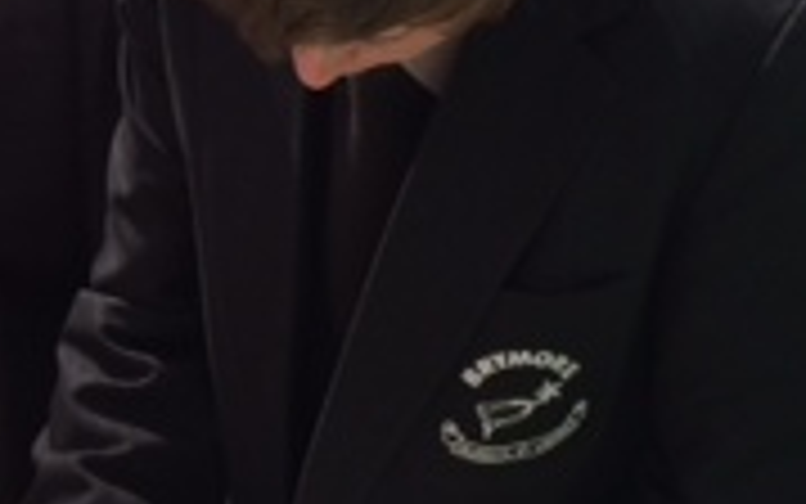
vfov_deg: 11.5
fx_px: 2505
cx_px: -153
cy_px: 117
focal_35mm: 114
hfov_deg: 17.5
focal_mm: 4.12
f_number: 2.2
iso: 32
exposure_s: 1/255
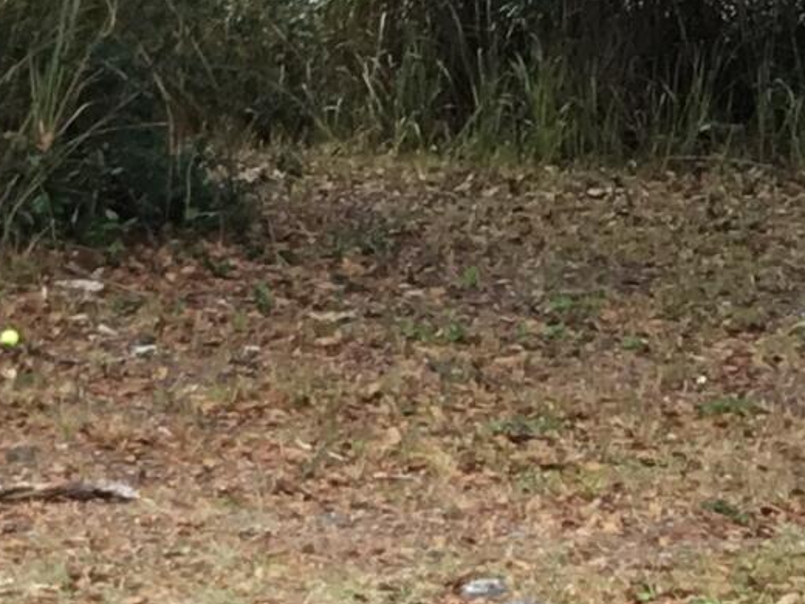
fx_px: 4163
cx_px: -968
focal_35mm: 179
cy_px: 249
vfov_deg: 8.3
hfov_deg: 10.0
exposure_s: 1/127
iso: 25
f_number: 2.4
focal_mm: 3.3
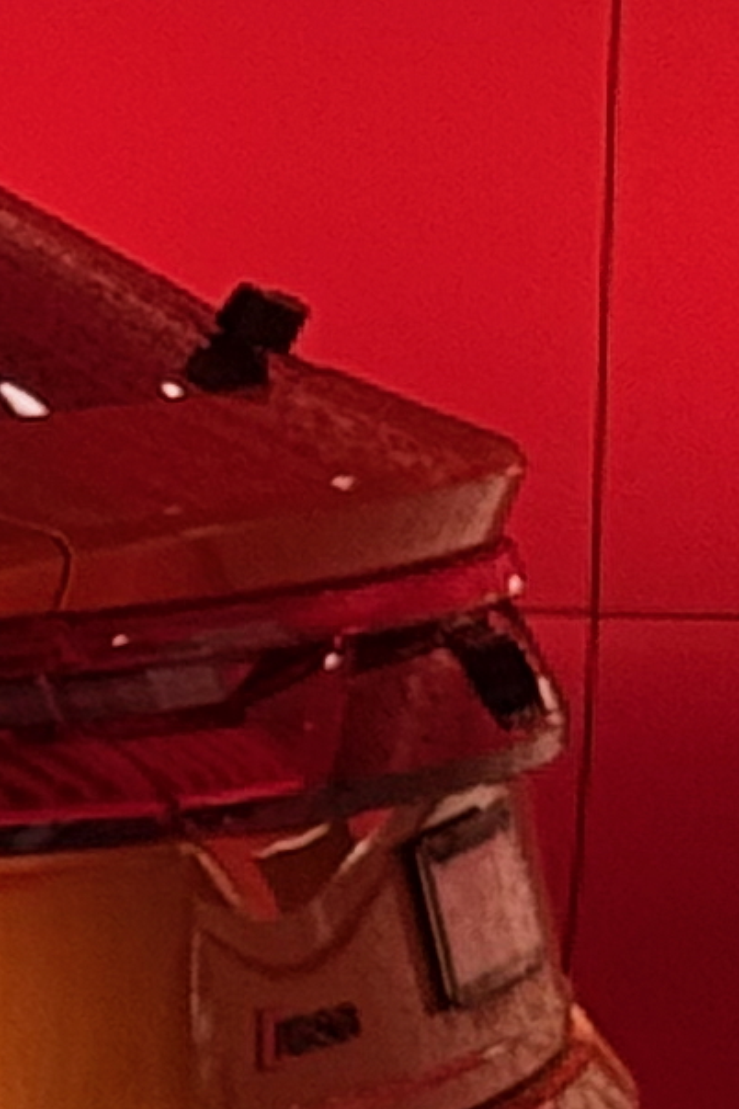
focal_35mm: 334
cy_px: 927
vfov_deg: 6.2
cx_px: -2638
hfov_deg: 3.8
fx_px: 10284
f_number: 1.78
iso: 320
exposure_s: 1/33
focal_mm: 6.76
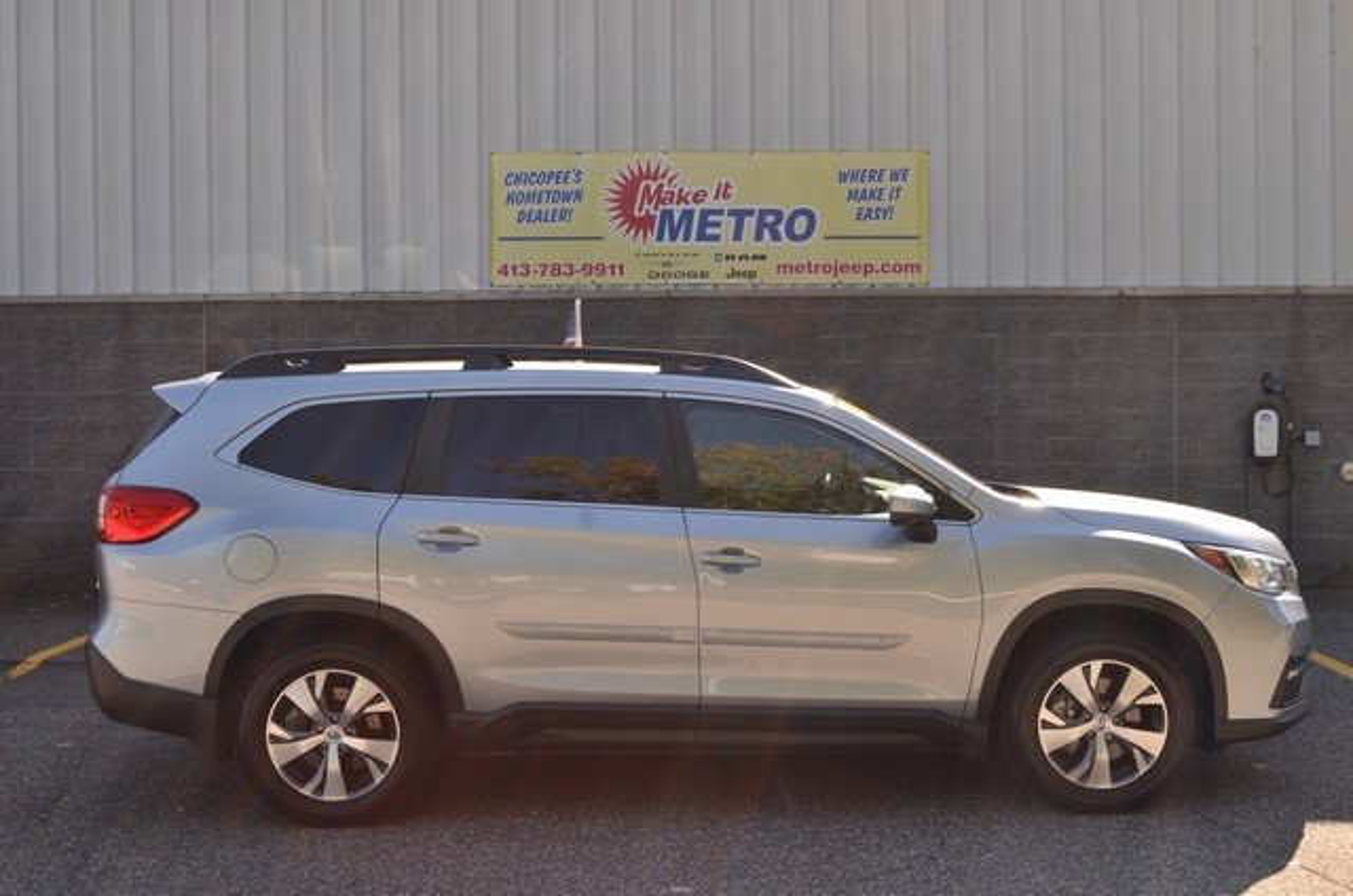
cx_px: 676
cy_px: 448
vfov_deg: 34.1
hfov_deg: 49.6
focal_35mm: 39
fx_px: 1463
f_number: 8
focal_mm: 26
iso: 180
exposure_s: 1/250
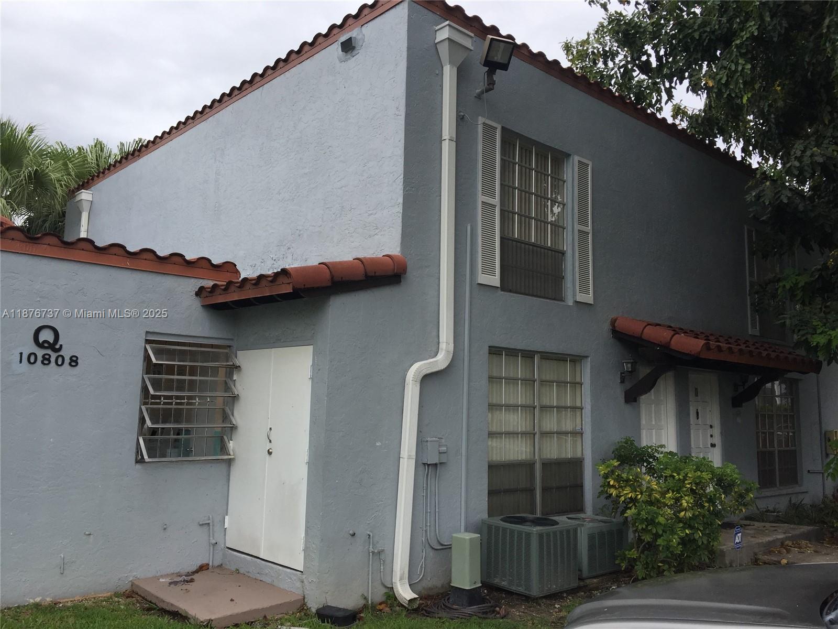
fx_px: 702
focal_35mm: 29
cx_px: 419
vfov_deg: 48.2
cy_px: 314
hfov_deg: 61.7
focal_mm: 4.15
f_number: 2.2
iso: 32
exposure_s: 1/807
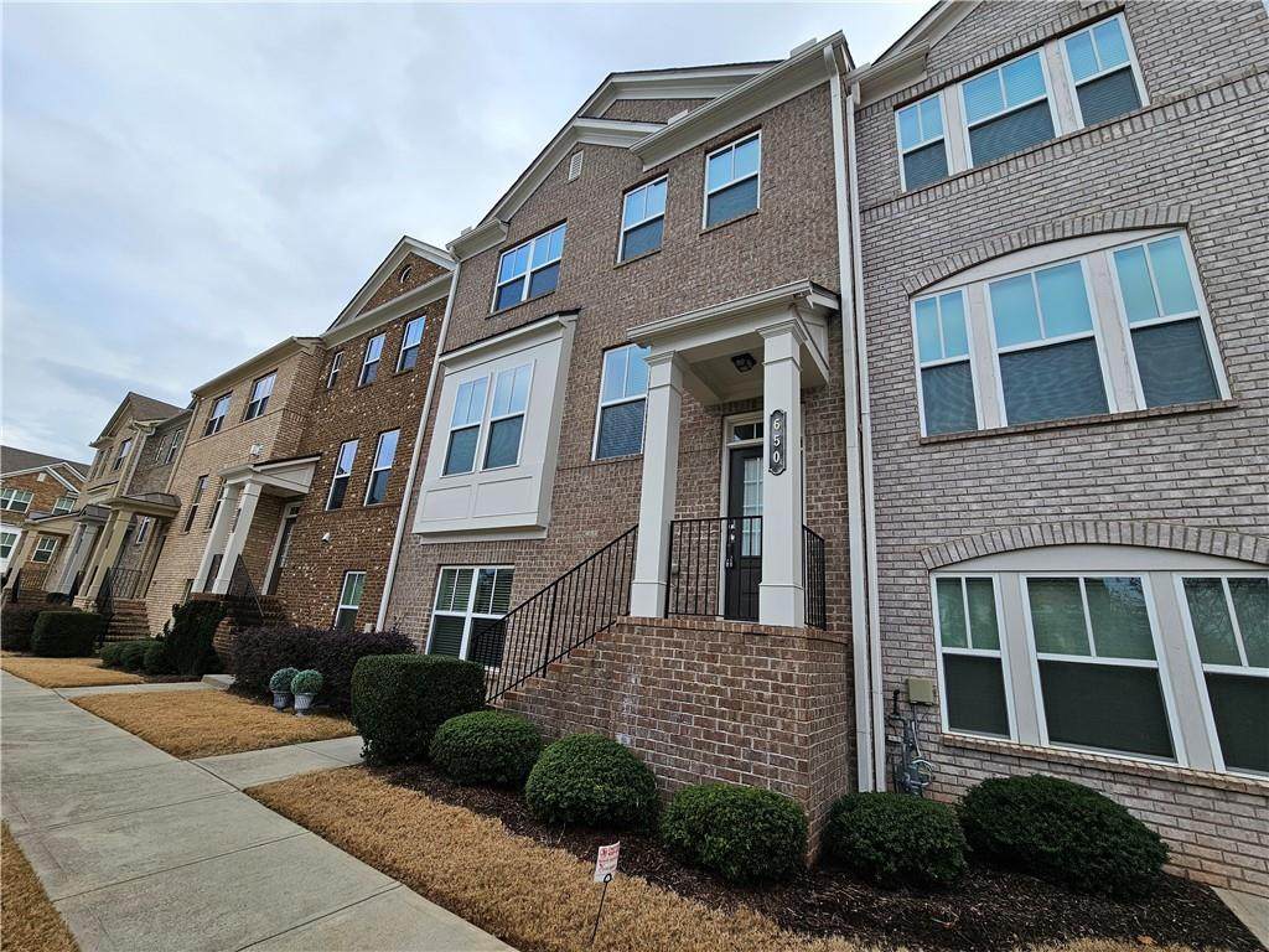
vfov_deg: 89.9
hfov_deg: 106.2
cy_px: 476
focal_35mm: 13
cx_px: 634
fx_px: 477
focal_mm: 2.2
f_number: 2.2
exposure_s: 1/326
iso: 50
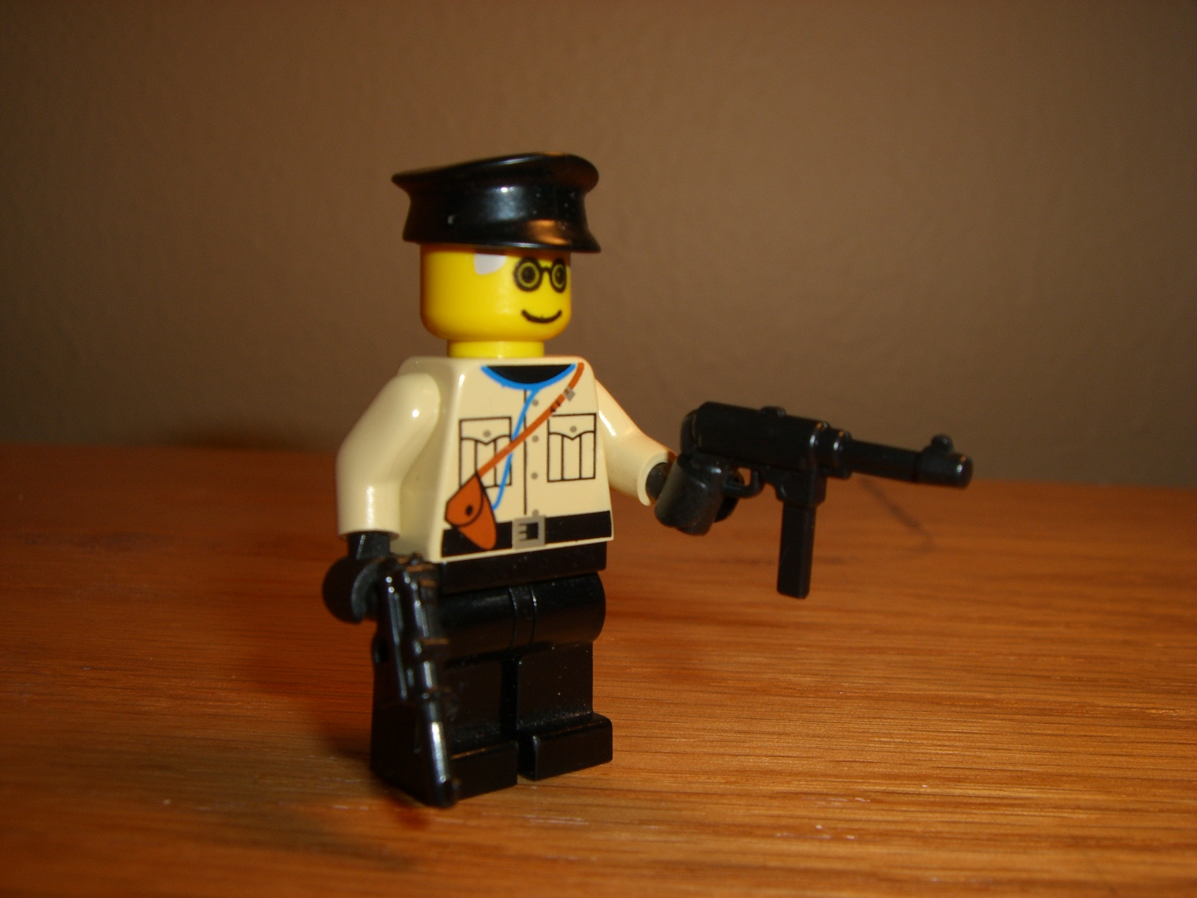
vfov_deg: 37.7
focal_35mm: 38
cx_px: 598
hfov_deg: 49.0
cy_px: 449
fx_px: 1314
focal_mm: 6.2
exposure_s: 1/60
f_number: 4.3
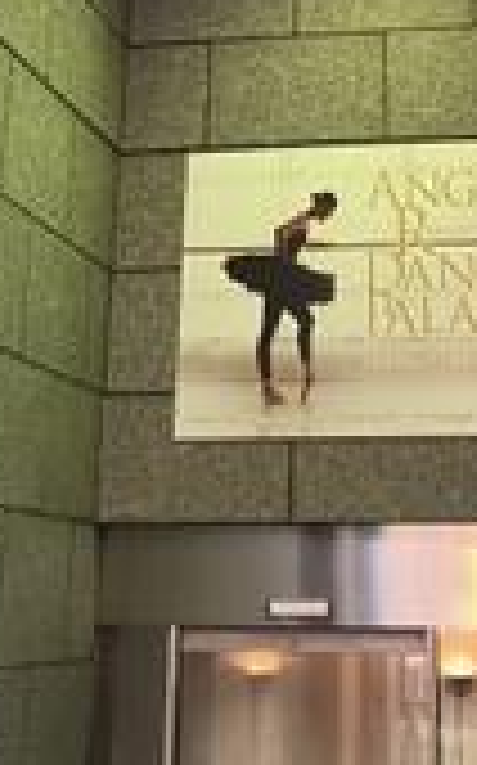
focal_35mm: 70
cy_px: -58
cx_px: 320
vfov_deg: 27.2
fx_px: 1458
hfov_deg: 18.5
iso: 80
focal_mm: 3.99
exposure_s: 1/50
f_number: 1.8
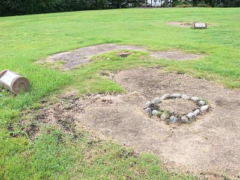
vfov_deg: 40.7
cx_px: 120
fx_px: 243
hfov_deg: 52.6
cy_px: 90
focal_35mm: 35
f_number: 5
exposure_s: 1/100
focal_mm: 7.4
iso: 80
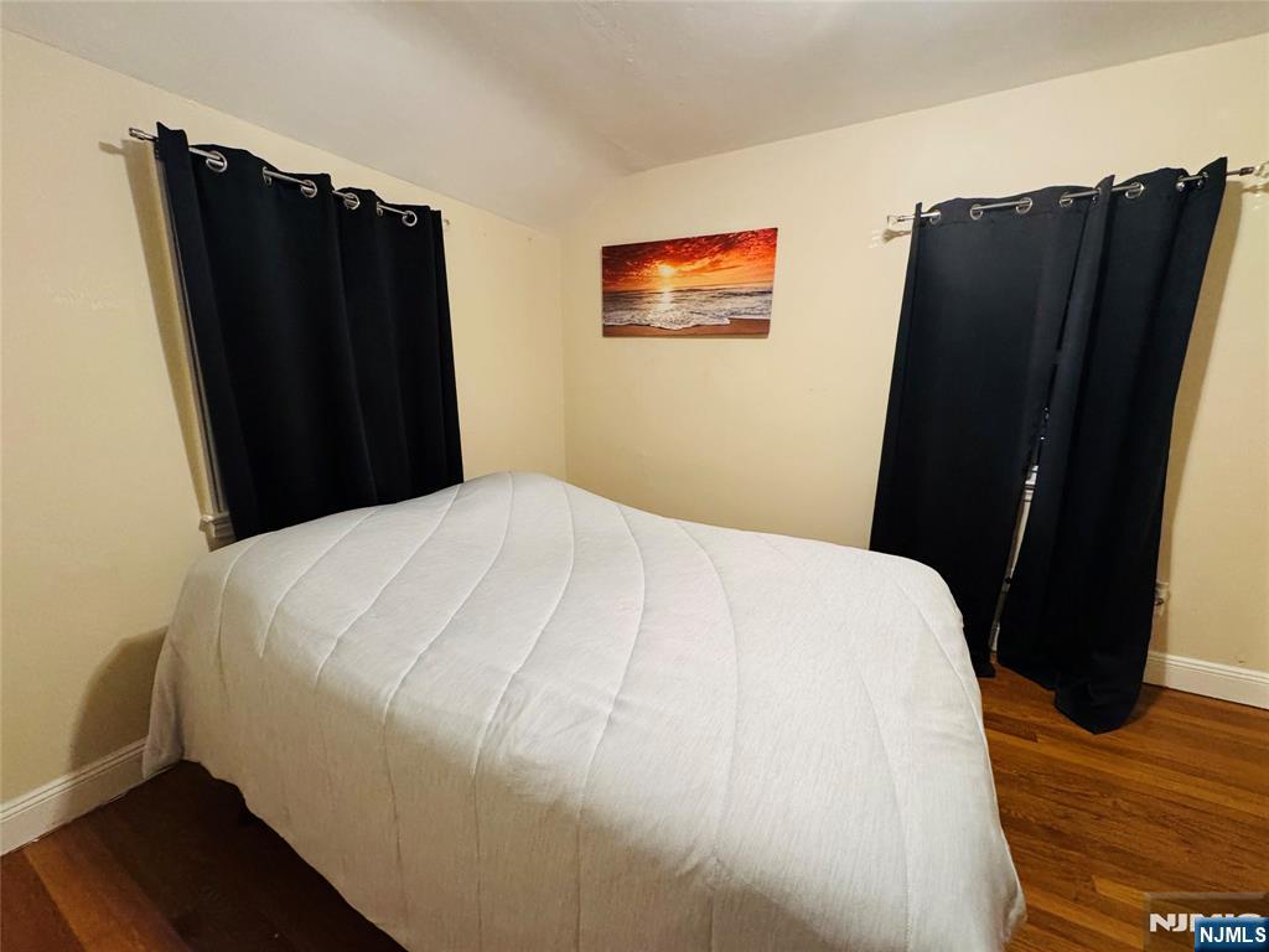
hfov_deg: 102.1
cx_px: 634
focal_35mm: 14
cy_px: 476
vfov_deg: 85.7
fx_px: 513
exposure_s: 1/60
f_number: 2.2
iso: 400
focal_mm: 2.22
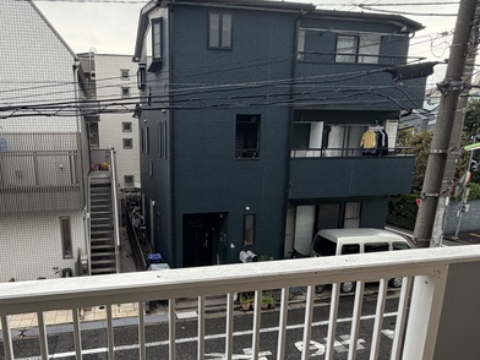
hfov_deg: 68.2
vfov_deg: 54.4
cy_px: 219
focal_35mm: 25
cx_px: 178
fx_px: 347
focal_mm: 2.22
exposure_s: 1/121
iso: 100
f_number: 2.2
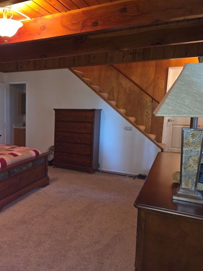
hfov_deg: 42.7
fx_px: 243
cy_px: 135
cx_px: 32
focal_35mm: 31
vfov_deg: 58.4
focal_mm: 6.3
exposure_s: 1/13.4
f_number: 1.7
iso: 125
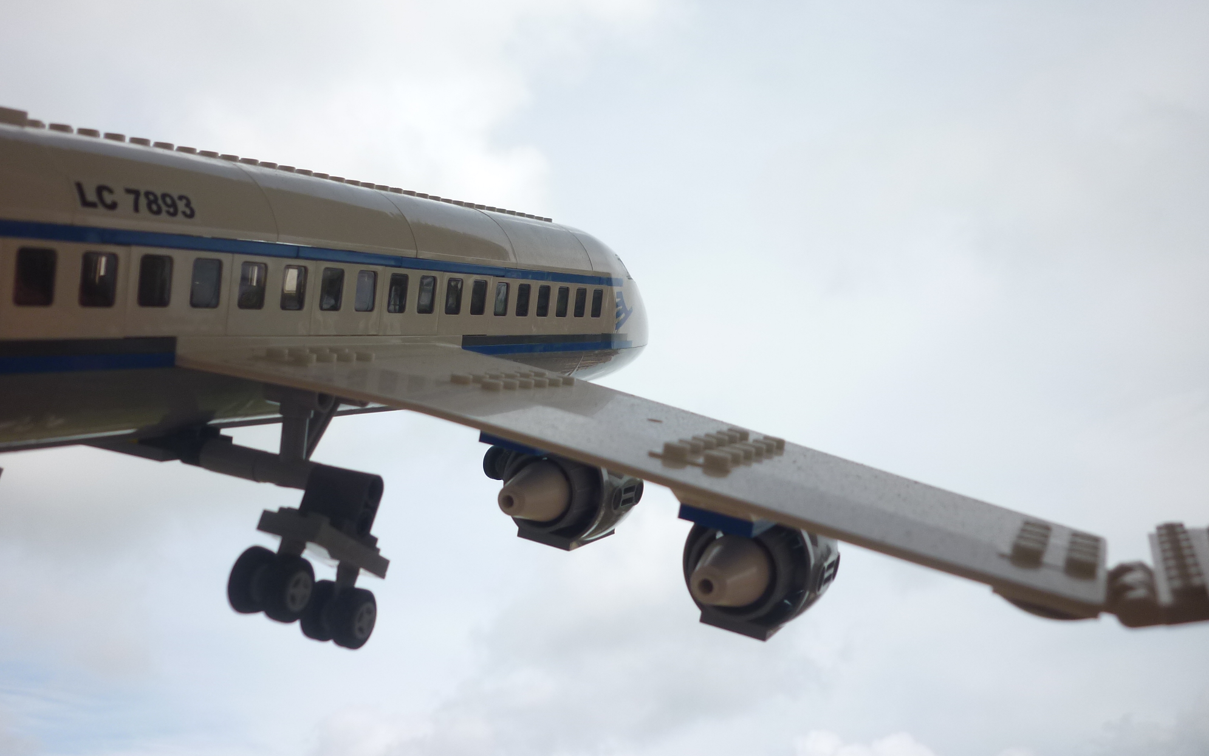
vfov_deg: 35.2
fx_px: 1186
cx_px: 595
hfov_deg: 54.0
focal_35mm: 36
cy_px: 300
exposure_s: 1/250
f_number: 8
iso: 80
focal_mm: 5.5
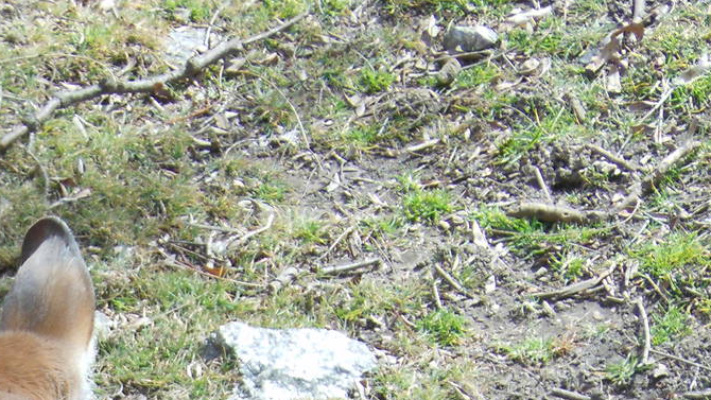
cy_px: 568
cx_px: -46
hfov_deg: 5.0
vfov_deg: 2.8
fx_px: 8145
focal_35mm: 432
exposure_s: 1/100
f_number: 5.5
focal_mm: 29.8
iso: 80
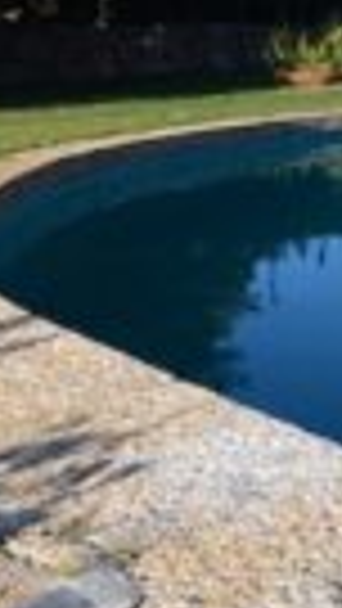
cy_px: 36
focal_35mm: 53
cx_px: 1012
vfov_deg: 36.2
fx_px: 854
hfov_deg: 11.7
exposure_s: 1/500
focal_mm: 14
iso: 800
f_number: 11
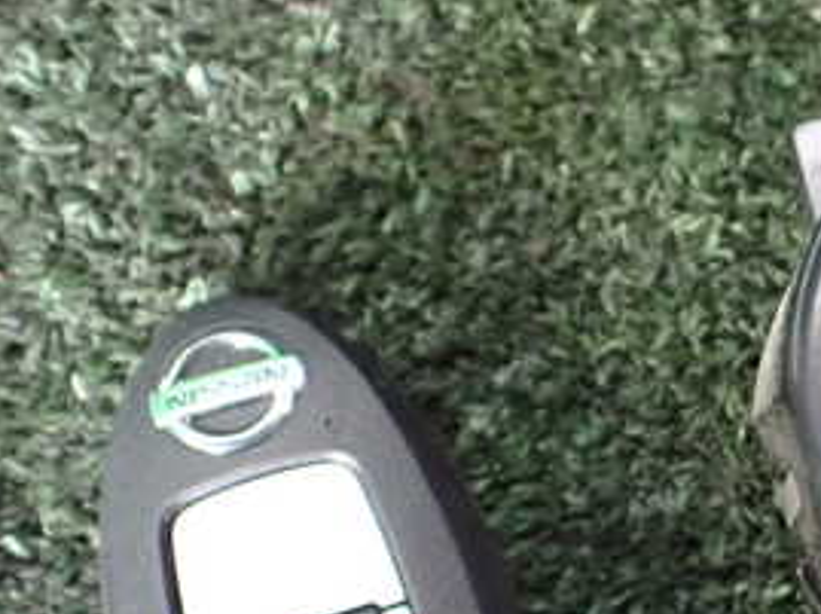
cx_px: 809
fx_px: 1587
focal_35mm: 67
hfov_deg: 27.4
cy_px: 510
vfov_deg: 21.5
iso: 1250
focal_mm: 5.4
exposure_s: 1/30
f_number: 2.3
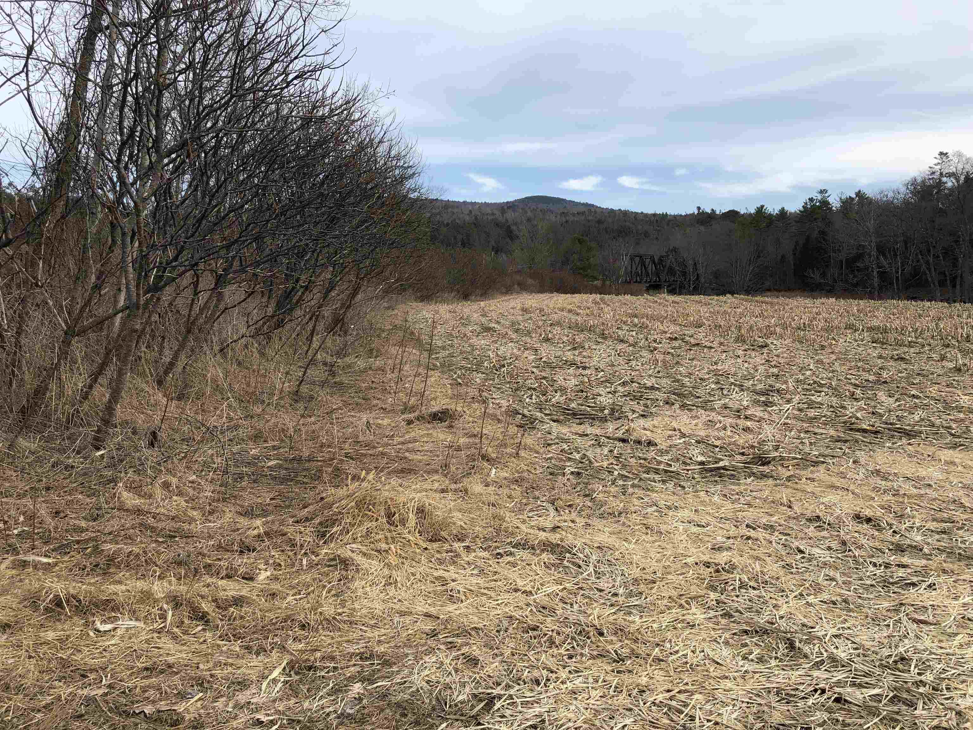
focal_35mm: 28
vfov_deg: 49.7
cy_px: 365
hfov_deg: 63.4
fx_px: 787
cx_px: 486
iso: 20
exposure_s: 1/1215
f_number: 1.8
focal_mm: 3.99
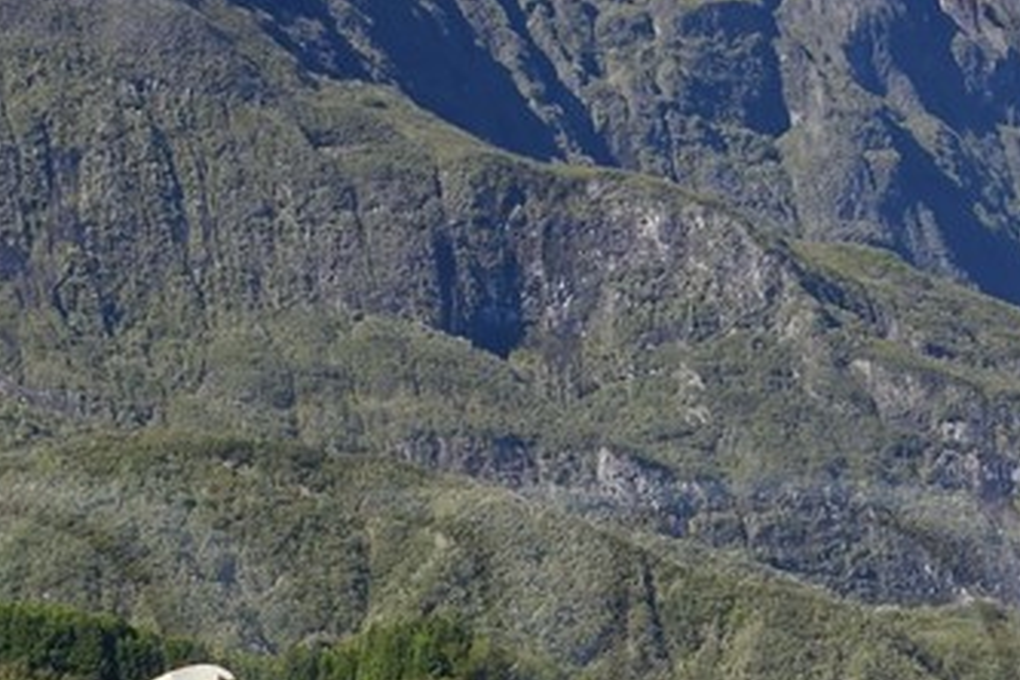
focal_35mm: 240
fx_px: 6799
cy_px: 991
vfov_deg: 5.7
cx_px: 420
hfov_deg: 8.6
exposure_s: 1/250
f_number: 11
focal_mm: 50
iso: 200
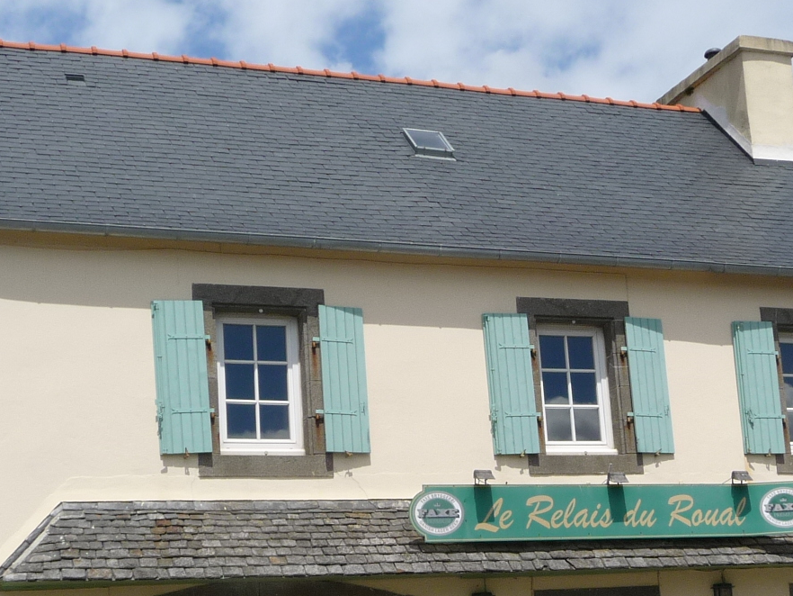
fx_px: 1489
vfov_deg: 22.3
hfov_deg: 29.7
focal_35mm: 65
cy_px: 472
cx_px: 495
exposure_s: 1/320
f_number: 8
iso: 100
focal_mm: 4.7
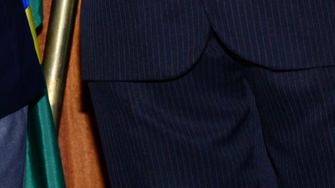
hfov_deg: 11.5
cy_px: -197
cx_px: -227
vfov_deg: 6.7
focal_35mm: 176
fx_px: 1564
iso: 1600
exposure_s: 1/125
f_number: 5
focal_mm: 35
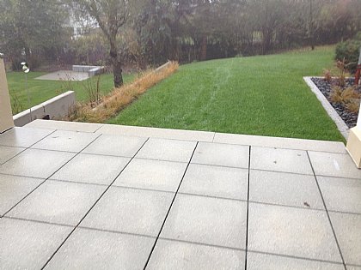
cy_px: 135
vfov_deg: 40.7
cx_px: 180
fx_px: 365
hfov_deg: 52.6
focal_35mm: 35
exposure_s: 1/40
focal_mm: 4.28
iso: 50
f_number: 2.4
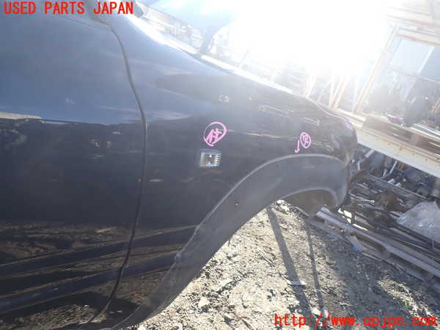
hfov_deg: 69.4
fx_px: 318
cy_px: 165
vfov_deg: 54.9
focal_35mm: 25
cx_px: 220
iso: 100
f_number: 2.8
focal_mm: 4.5
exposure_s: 1/200
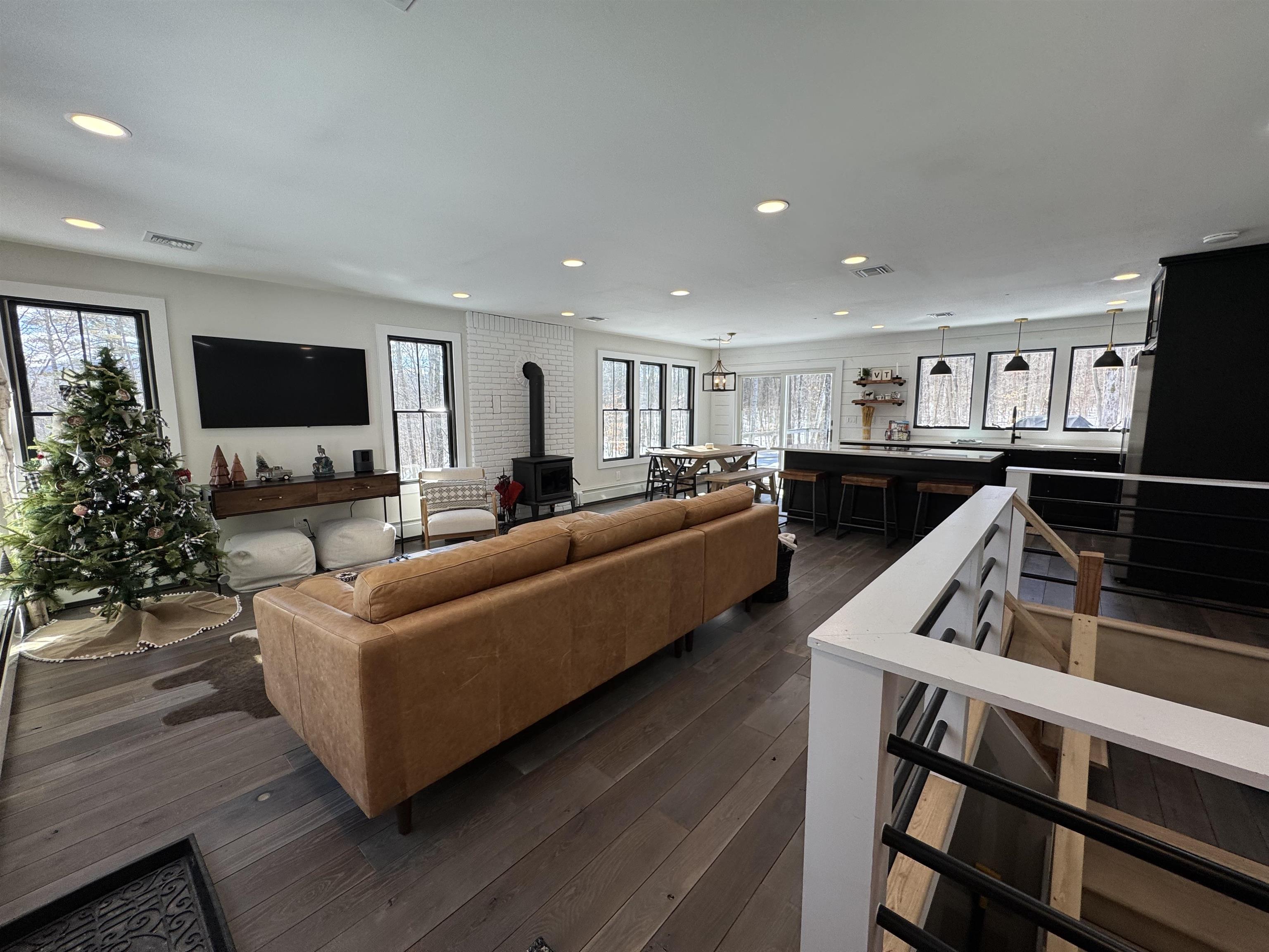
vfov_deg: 85.7
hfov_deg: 102.1
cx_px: 634
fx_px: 513
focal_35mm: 14
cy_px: 476
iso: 40
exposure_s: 1/187
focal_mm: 2.22
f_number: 2.2
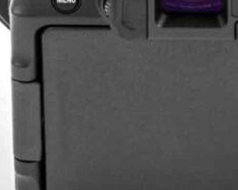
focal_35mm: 345
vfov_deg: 4.4
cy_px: -155
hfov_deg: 5.6
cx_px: 214
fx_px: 2429
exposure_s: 1/160
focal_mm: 70
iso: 100
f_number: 14
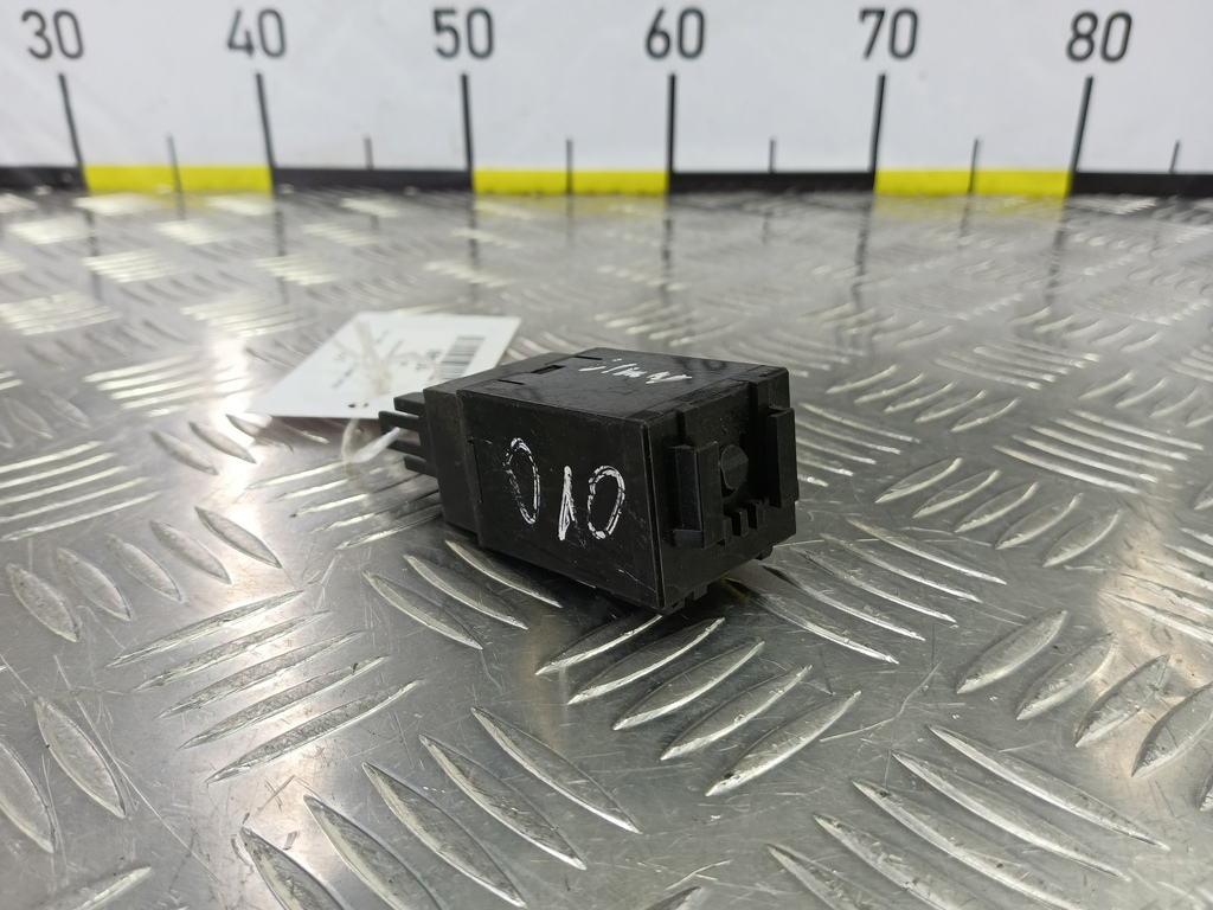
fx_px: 806
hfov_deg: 73.9
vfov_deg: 58.9
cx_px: 606
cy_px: 455
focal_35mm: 23
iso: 128
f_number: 1.6
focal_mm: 4.11
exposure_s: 1/50
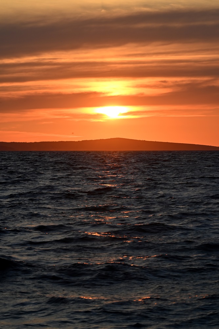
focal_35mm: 180
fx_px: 1642
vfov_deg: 11.4
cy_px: 164
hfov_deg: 7.6
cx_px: 110
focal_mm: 180
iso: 280
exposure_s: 1/200
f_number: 16
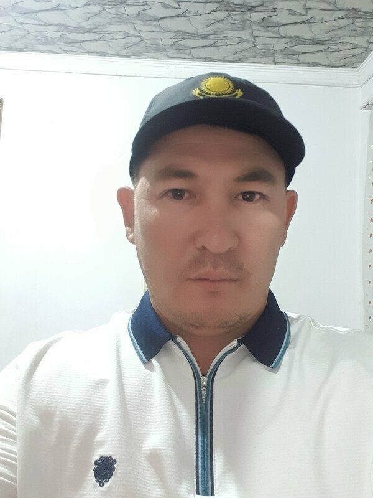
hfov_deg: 45.4
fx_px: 445
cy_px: 249
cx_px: 186
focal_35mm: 31
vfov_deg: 58.4
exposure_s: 1/24
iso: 400
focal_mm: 2.92
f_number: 1.7
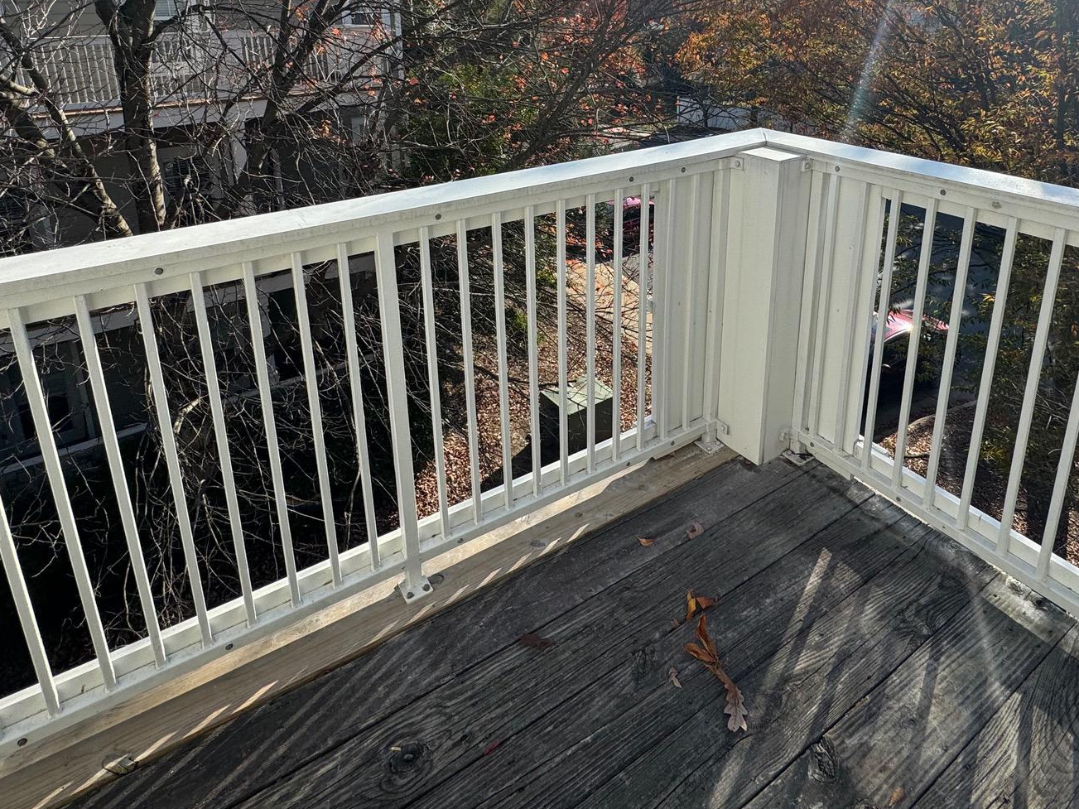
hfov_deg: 76.4
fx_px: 686
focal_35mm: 22
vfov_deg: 57.3
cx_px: 552
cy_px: 182
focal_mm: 2.22
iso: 50
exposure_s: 1/1217
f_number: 2.2
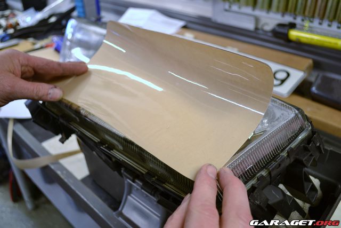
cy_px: 114
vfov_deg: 40.0
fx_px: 313
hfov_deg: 57.2
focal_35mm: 33
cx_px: 170
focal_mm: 22
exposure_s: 1/6
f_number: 3.8
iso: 100
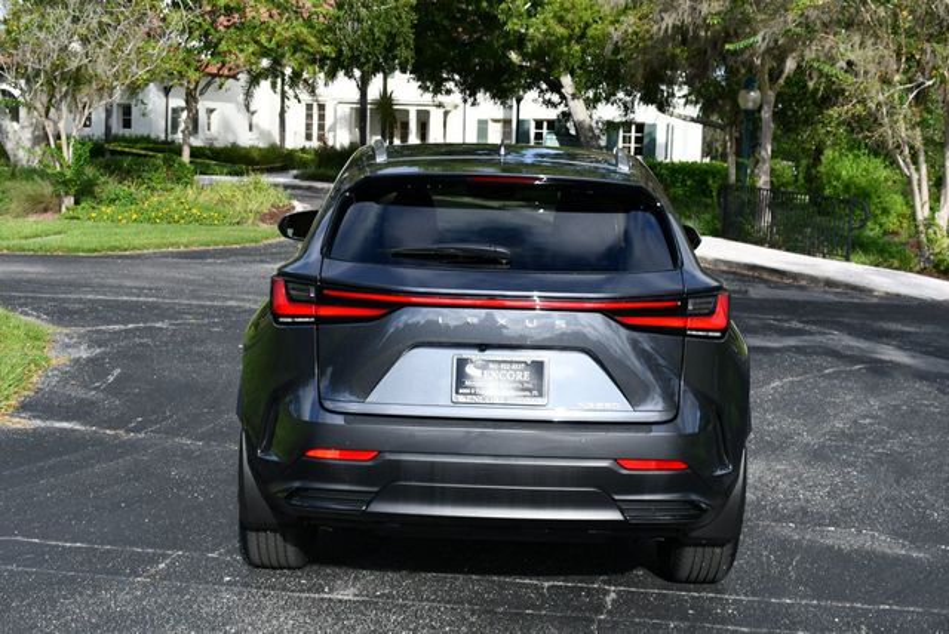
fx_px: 1478
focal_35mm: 56
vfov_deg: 24.2
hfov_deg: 35.6
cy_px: 317
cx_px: 474
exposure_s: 1/250
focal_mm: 28
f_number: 8
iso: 110
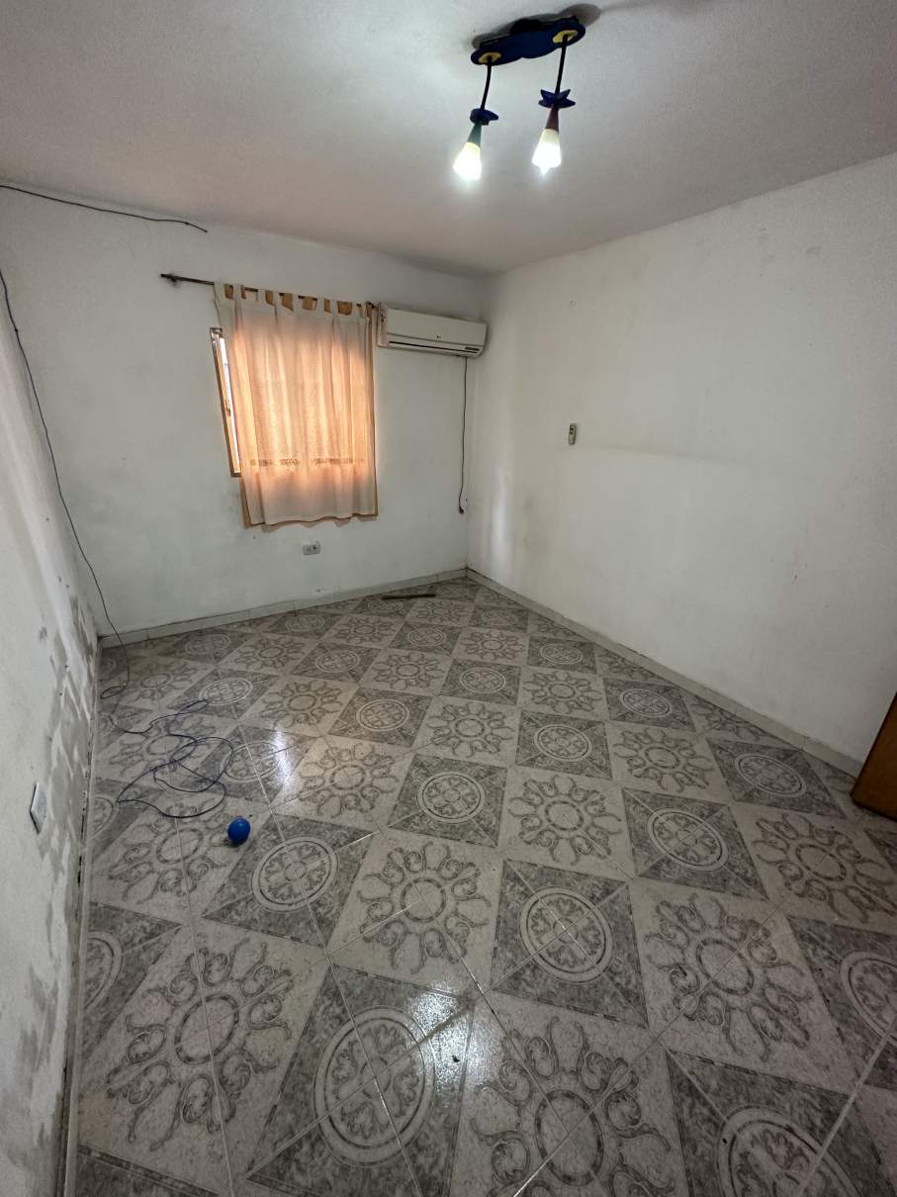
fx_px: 484
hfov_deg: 85.7
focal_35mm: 14
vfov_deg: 102.1
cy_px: 598
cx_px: 448
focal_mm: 2.22
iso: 400
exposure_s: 1/50
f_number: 2.2
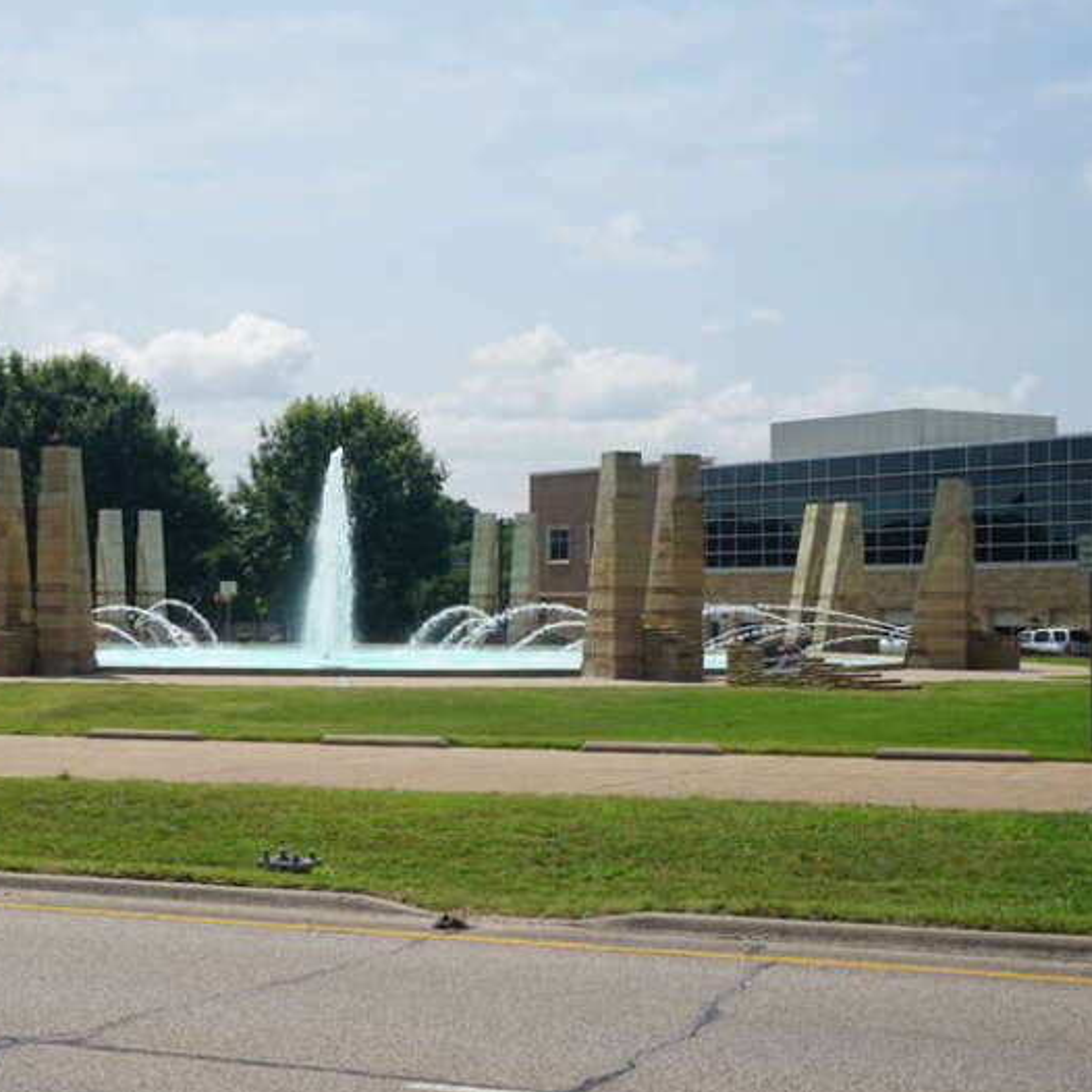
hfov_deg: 27.5
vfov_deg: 27.7
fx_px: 2213
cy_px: 547
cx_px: 336
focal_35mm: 62
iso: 100
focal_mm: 32
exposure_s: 1/200
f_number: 11
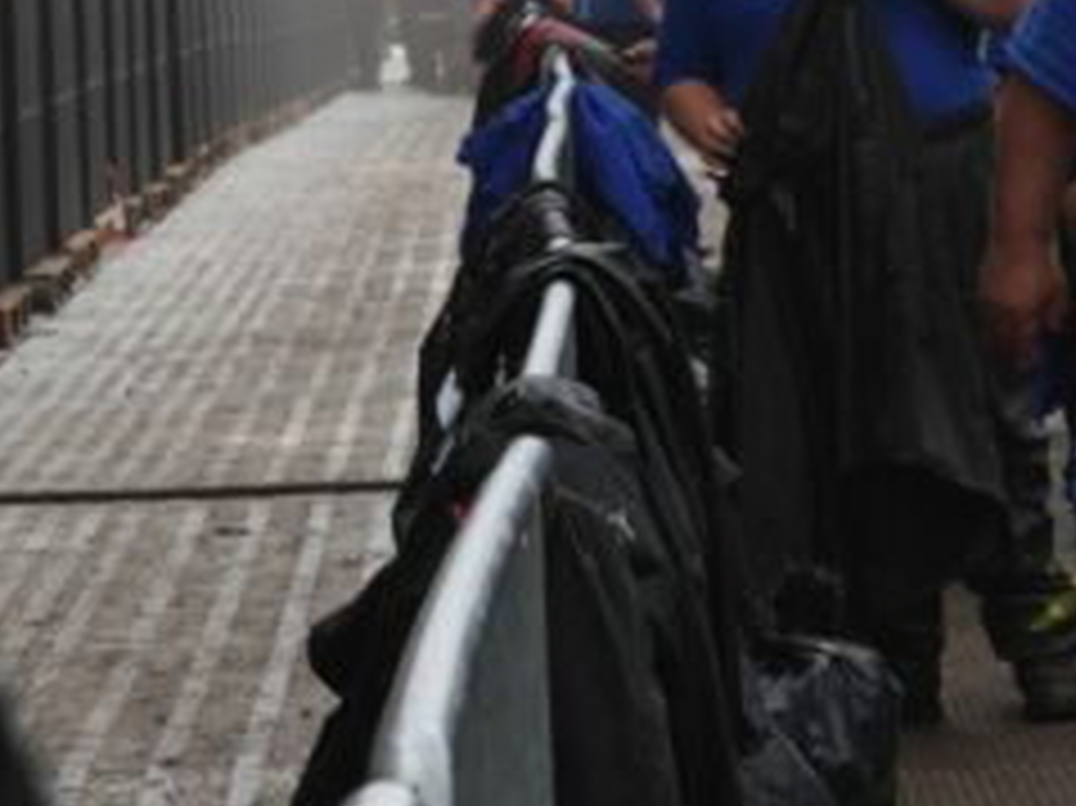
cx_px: 1247
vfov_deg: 6.5
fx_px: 7070
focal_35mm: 228
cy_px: -59
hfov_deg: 8.6
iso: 100
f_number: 8
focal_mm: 49
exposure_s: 1/200
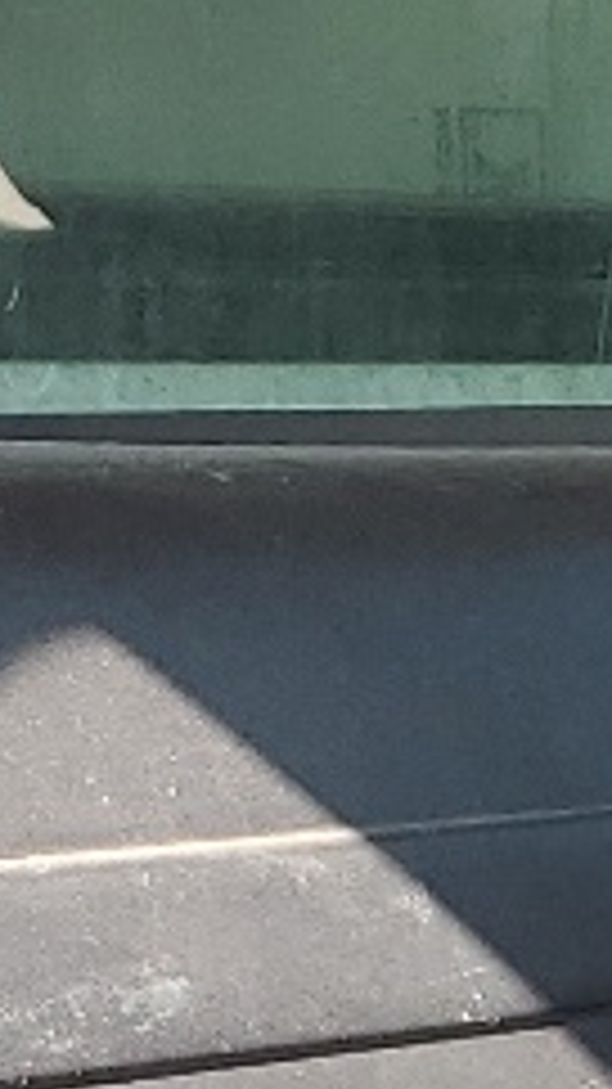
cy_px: 1616
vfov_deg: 11.1
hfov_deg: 6.3
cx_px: 1174
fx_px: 5399
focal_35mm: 187
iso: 50
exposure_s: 1/217
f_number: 1.5
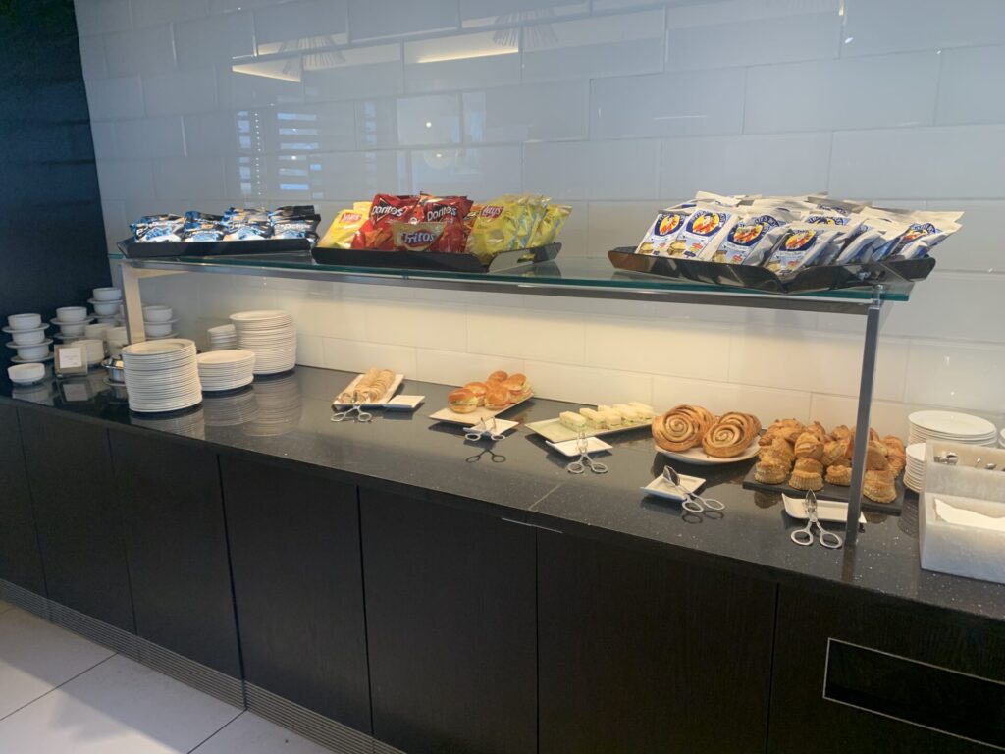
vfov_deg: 53.1
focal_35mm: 26
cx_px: 502
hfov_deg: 67.3
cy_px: 377
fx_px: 755
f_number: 1.8
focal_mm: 4.25
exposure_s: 1/60
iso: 80
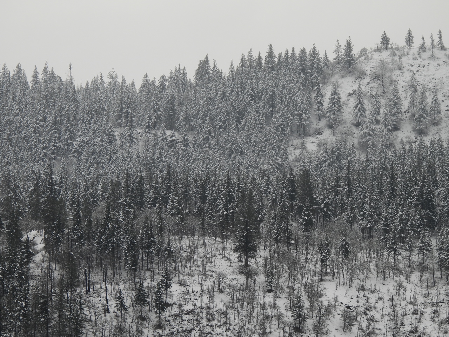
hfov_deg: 8.2
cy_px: 168
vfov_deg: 6.2
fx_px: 3113
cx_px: 224
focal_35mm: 240
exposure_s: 1/400
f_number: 4.5
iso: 100
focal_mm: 42.8
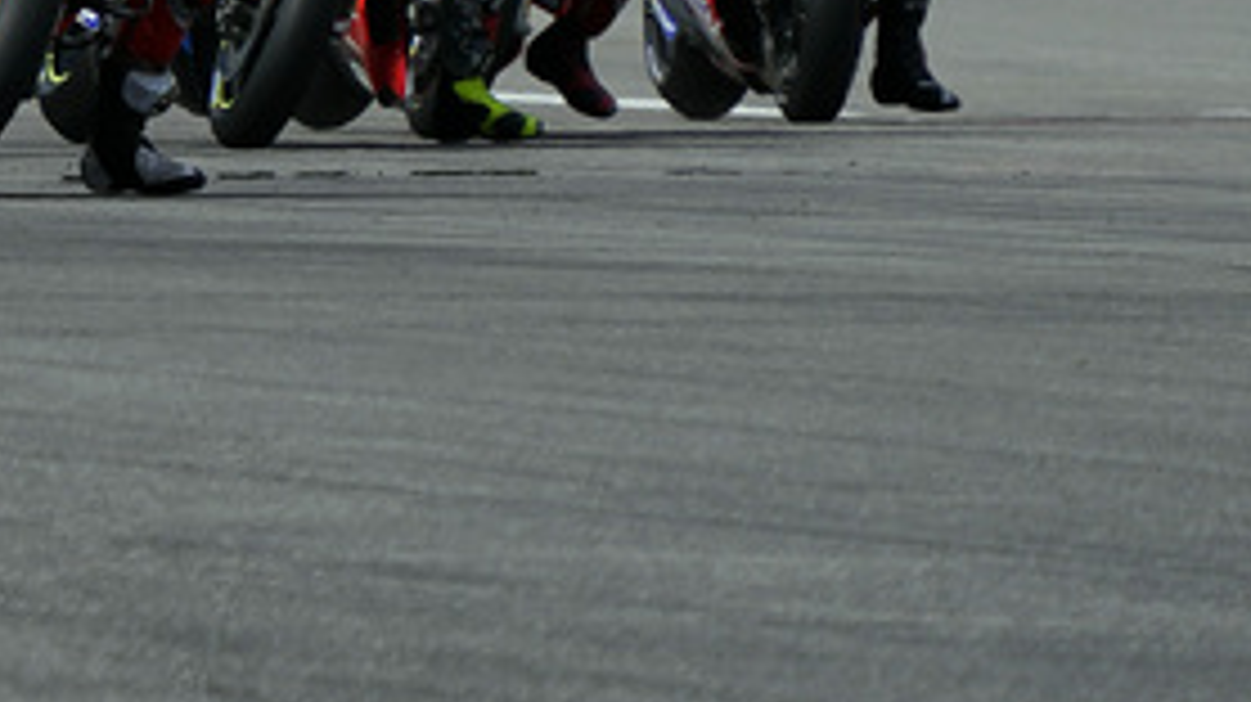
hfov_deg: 1.1
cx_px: -918
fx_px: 67730
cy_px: -554
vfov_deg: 0.6
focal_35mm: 2043
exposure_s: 1/1600
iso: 200
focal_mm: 430
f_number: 6.3
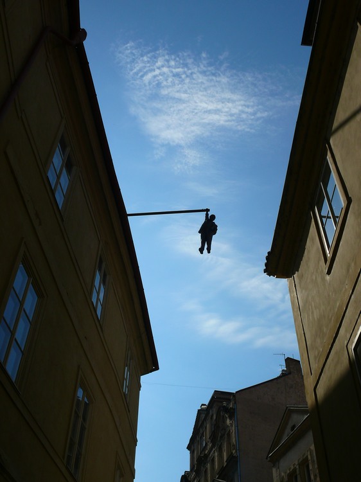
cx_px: 180
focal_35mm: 38
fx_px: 529
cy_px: 241
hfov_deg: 37.7
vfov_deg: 49.0
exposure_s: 1/500
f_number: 6.3
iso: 100
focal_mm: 7.9
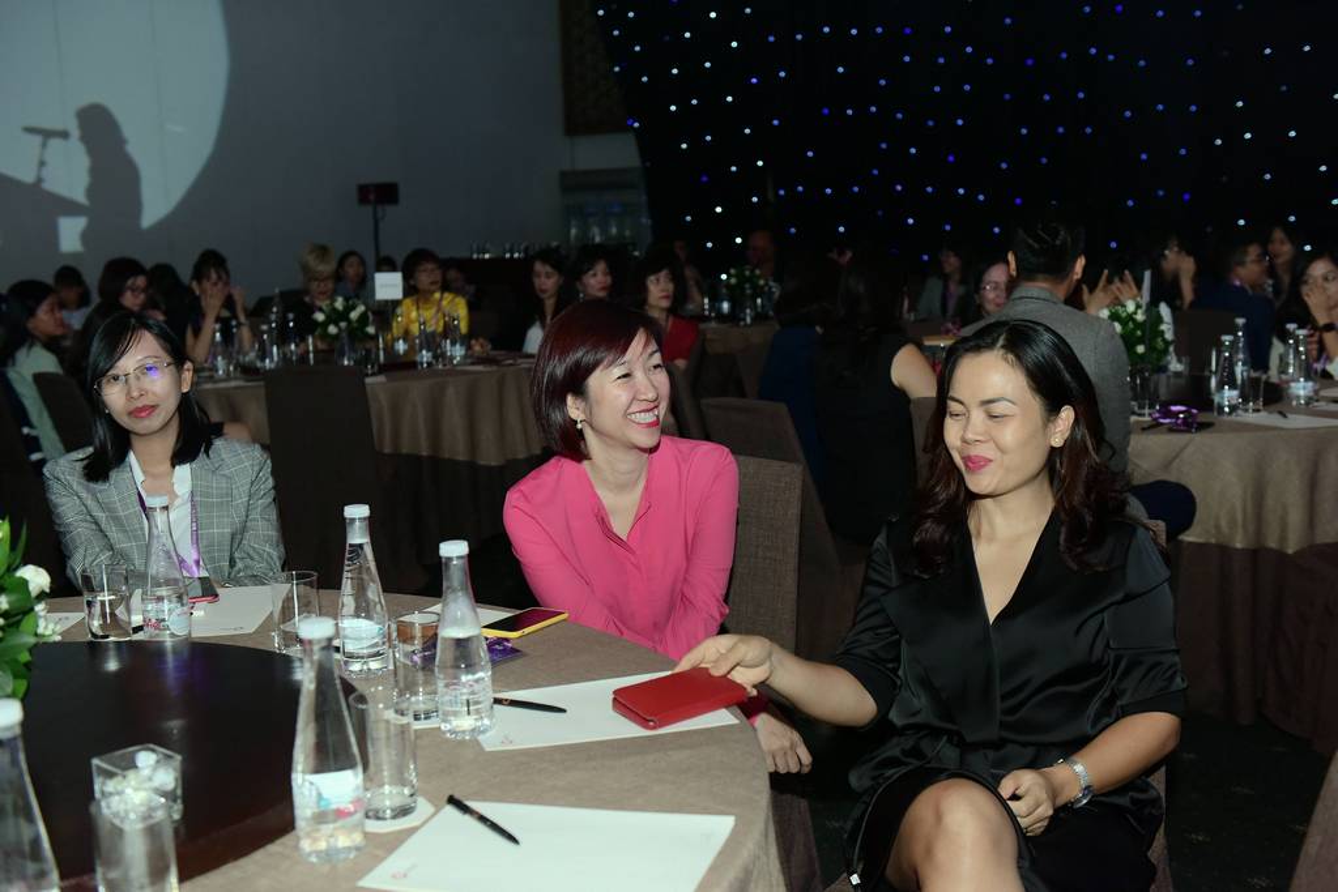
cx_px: 669
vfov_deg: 31.9
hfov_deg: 46.4
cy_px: 446
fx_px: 1561
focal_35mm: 42
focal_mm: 42
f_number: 3.5
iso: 1250
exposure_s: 1/250
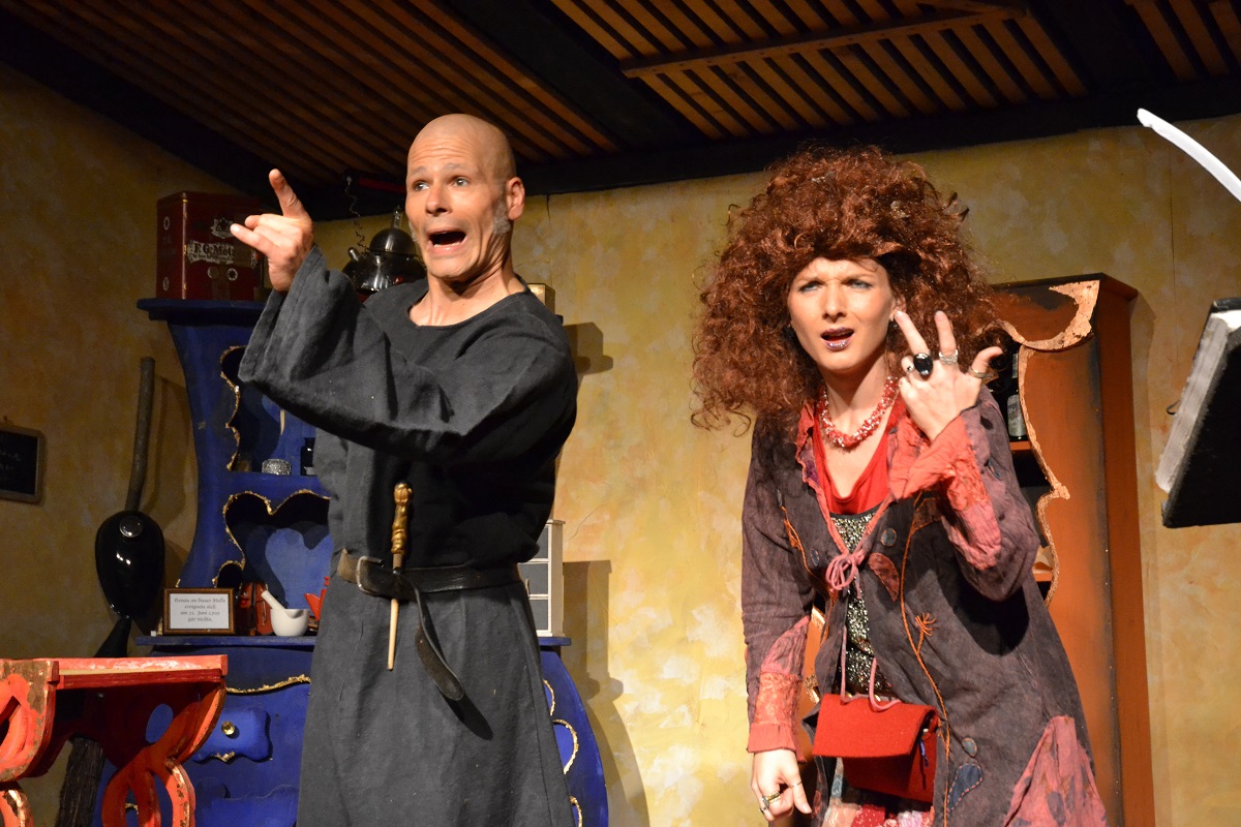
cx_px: 620
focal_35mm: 66
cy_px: 414
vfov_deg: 20.6
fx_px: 2275
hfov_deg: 30.5
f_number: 4.2
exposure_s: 1/50
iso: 3200
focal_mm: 44
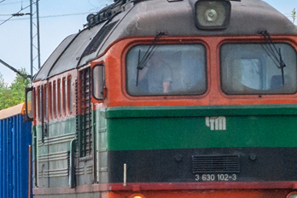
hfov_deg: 4.3
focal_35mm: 483
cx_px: -96
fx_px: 3984
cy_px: 3
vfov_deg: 2.8
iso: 200
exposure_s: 1/320
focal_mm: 70
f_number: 10
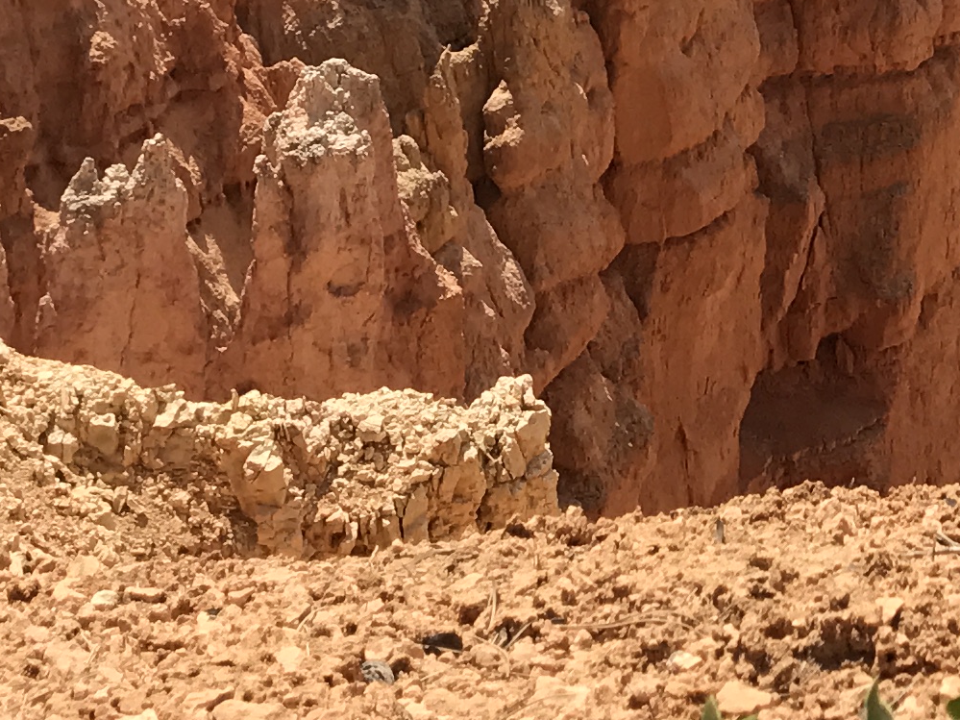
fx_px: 3133
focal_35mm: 113
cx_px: 1128
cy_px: -285
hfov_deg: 16.7
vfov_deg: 12.6
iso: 20
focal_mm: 3.99
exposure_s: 1/2817
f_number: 1.8
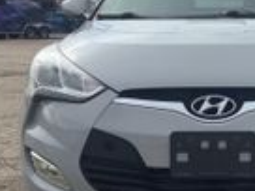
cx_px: 221
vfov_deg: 18.0
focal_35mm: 82
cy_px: 92
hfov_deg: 23.3
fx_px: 604
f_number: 2.4
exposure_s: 1/1597
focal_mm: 3.3
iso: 25
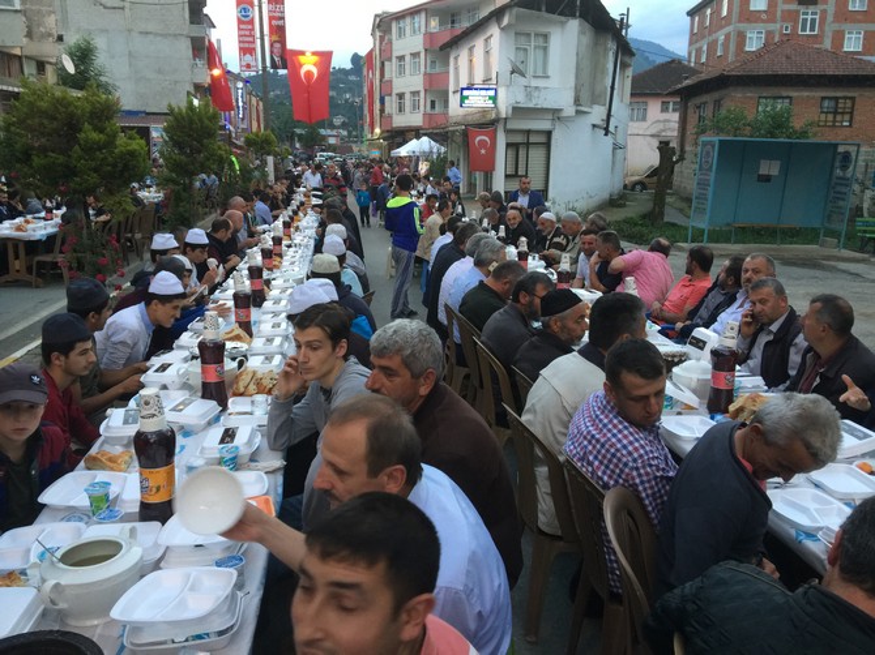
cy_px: 328
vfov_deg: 48.2
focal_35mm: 29
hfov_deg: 61.7
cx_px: 438
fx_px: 733
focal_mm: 4.15
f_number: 2.2
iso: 50
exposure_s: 1/17
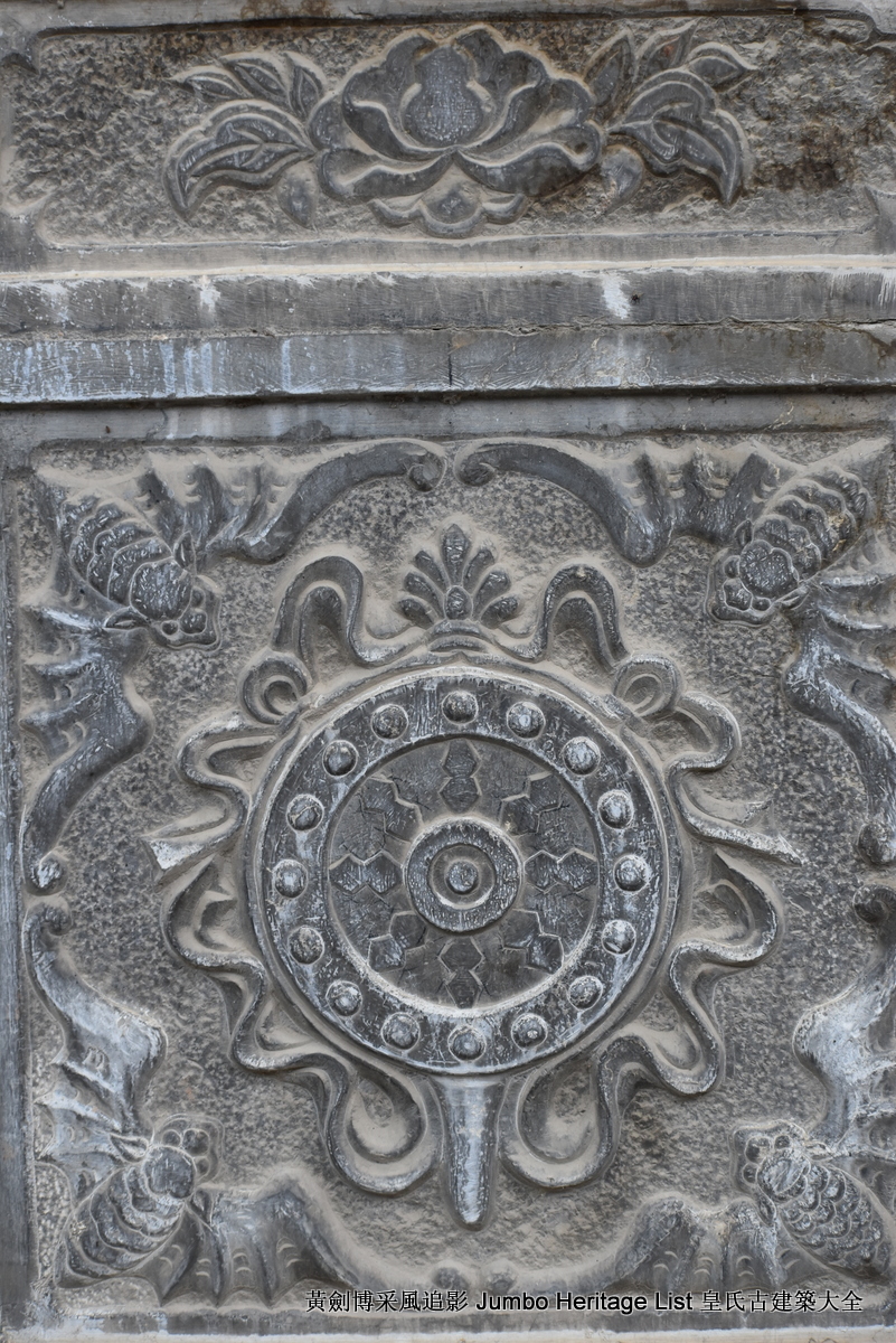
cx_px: 448
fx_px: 3916
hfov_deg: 13.1
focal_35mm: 105
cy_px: 672
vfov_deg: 19.4
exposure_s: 1/250
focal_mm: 70
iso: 400
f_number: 5.6
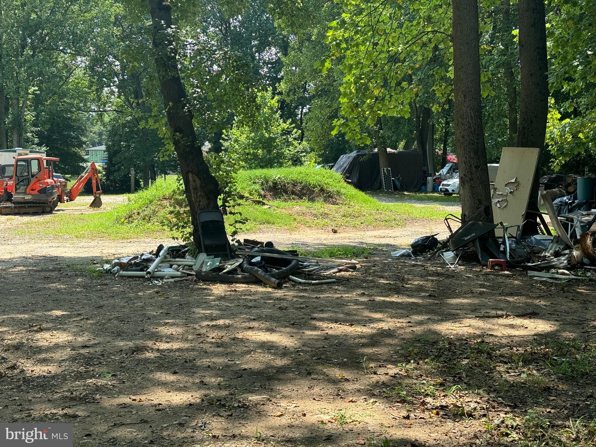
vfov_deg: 30.3
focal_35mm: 48
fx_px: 826
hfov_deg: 39.7
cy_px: 224
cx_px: 298
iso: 64
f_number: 1.78
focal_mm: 6.76
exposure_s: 1/1011
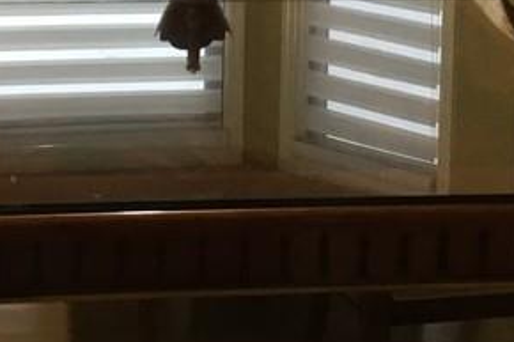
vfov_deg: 11.6
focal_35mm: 114
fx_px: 1627
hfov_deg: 17.9
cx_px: 181
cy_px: -142
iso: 80
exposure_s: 1/30
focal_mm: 3.3
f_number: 2.4
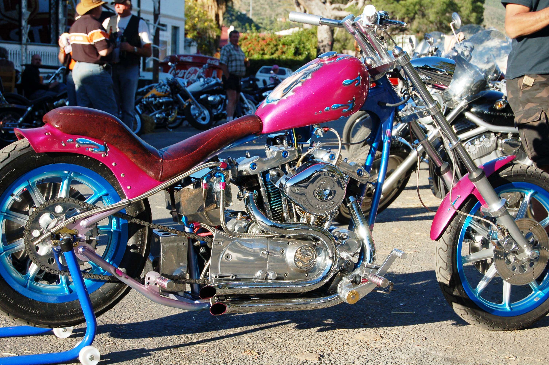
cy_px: 182
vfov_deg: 18.9
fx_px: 1097
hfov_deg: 28.1
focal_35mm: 72
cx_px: 274
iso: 200
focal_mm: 48
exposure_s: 1/320
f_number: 9
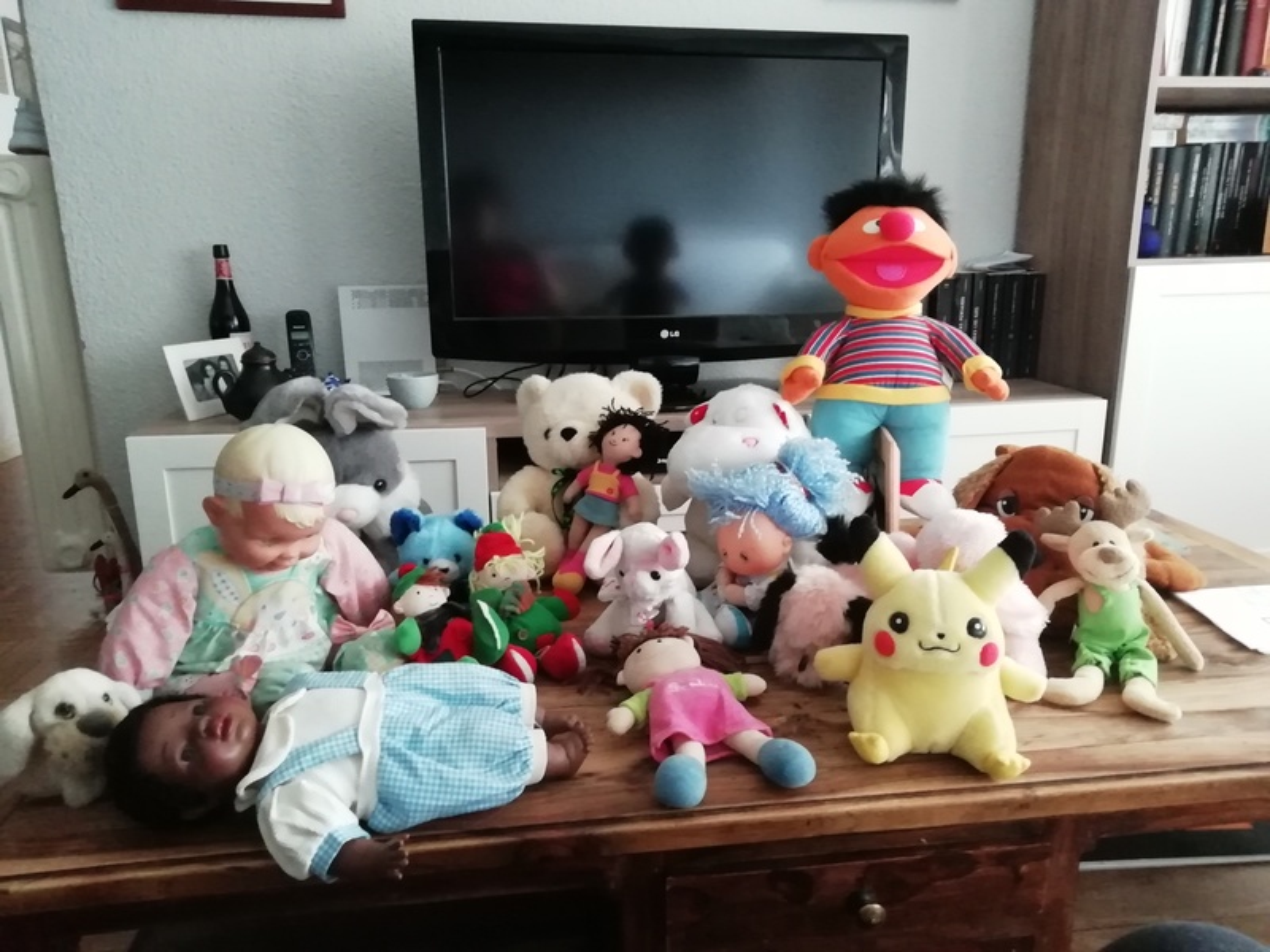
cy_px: 476
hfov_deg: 67.3
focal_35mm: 26
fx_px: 954
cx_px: 635
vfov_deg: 53.1
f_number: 2.2
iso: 640
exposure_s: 1/14.3
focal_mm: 3.46
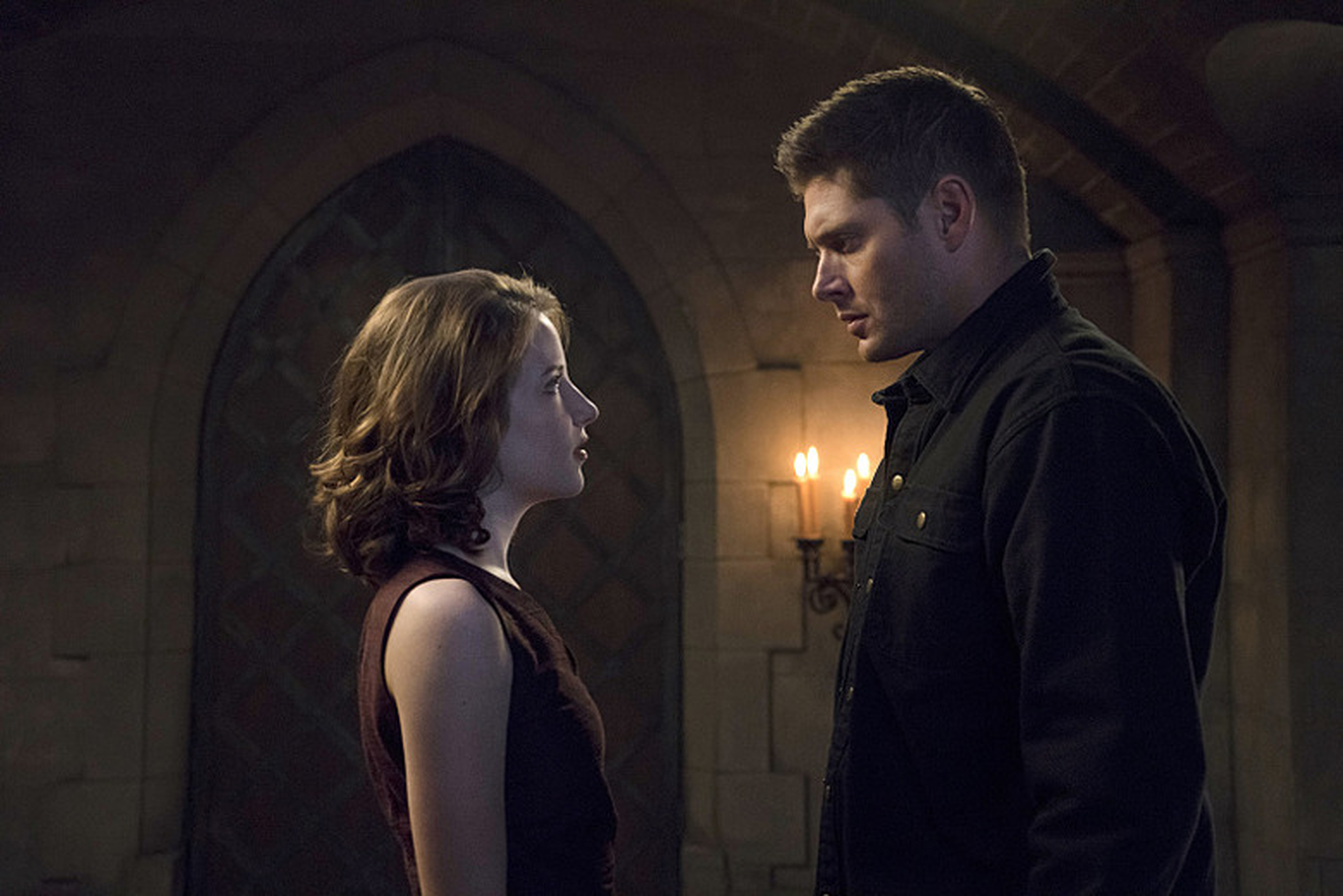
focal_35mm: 53
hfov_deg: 37.5
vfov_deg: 25.5
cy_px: 448
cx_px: 672
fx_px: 1977
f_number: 4
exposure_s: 1/200
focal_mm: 53
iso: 8000
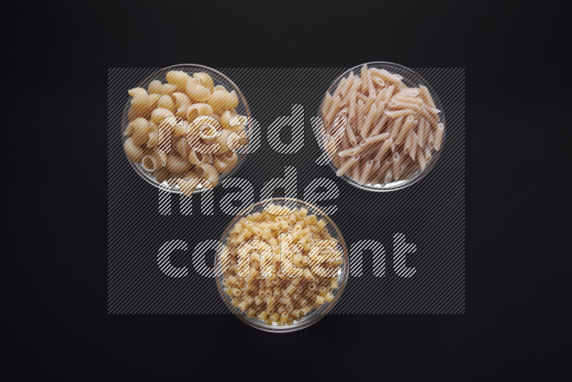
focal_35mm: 50
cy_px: 191
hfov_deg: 39.6
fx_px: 795
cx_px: 286
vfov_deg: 27.0
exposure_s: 1/100
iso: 100
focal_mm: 50
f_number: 8
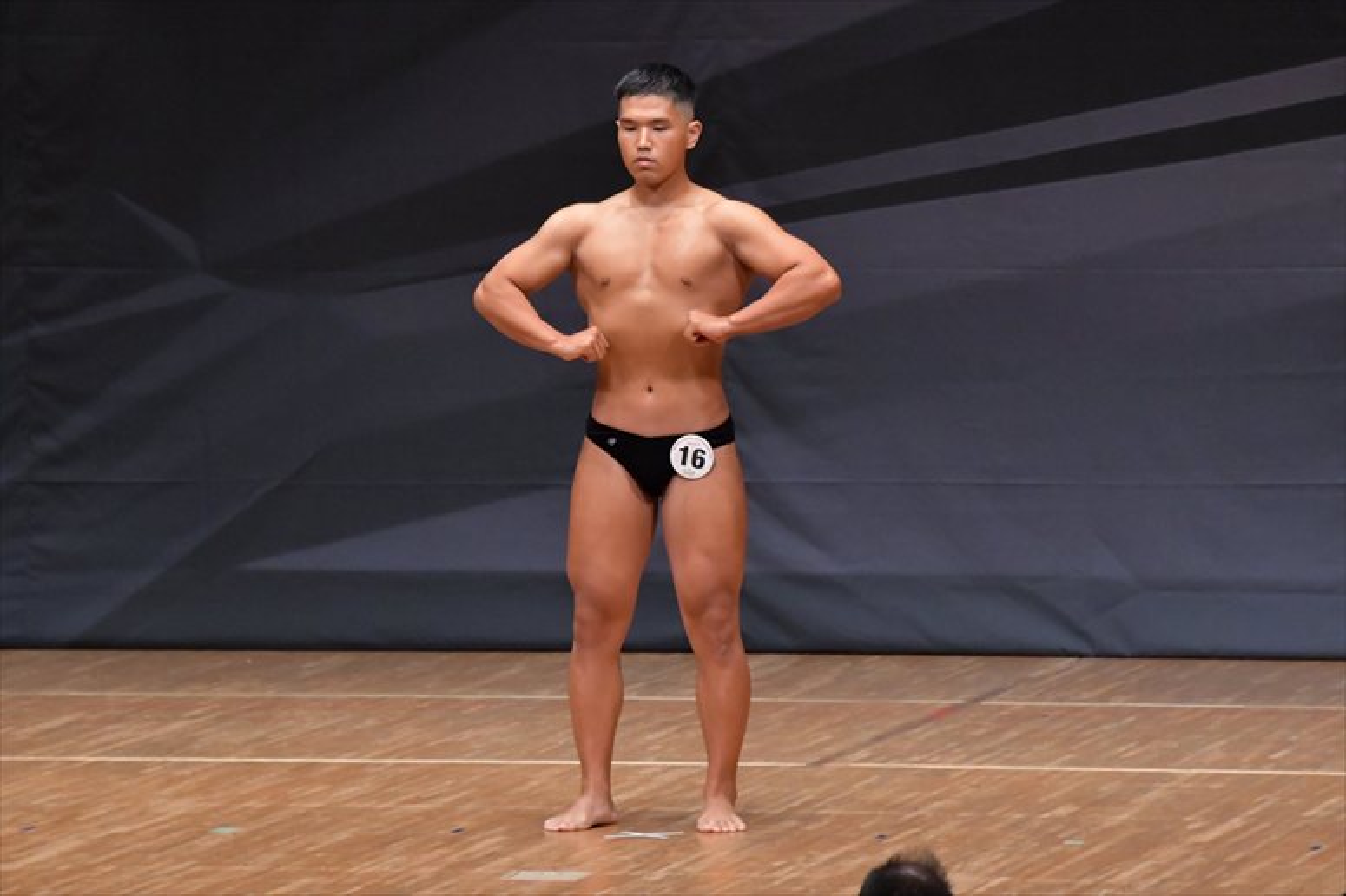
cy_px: 448
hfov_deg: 7.2
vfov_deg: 4.8
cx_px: 673
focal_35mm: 285
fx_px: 10651
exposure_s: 1/400
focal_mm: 190
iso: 6400
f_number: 5.6
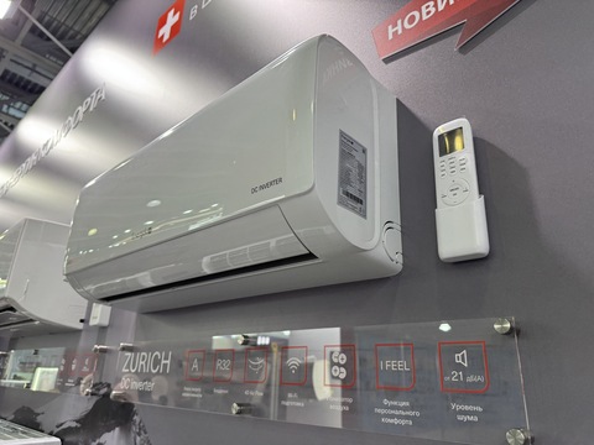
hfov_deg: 71.6
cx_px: 297
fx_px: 412
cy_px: 222
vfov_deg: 56.8
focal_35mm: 24
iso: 125
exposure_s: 1/100
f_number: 1.78
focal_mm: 6.76
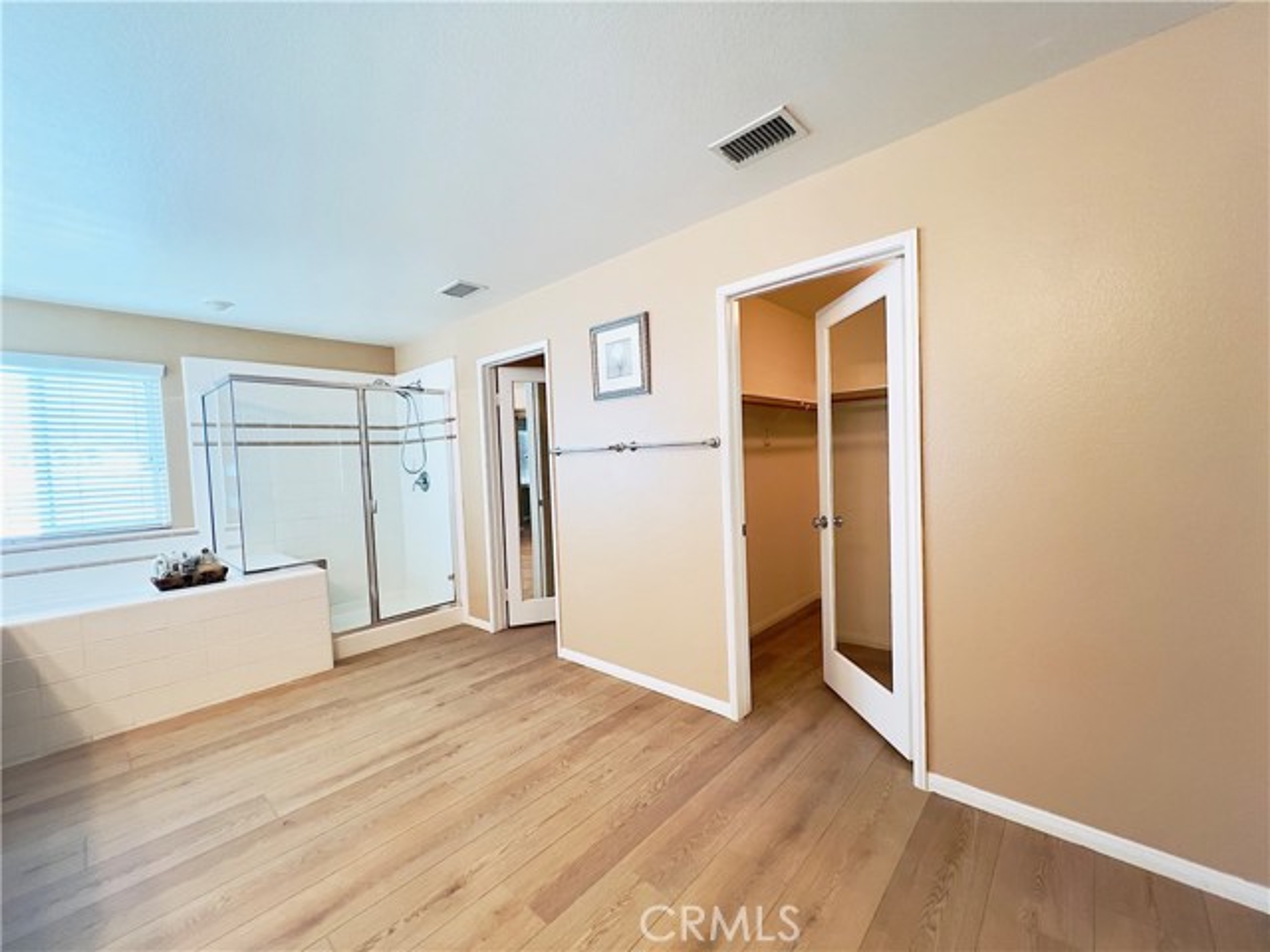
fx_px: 477
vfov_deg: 89.9
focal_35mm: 13
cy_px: 476
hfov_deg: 106.2
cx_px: 635
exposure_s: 1/60
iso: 125
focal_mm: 1.57
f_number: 1.8
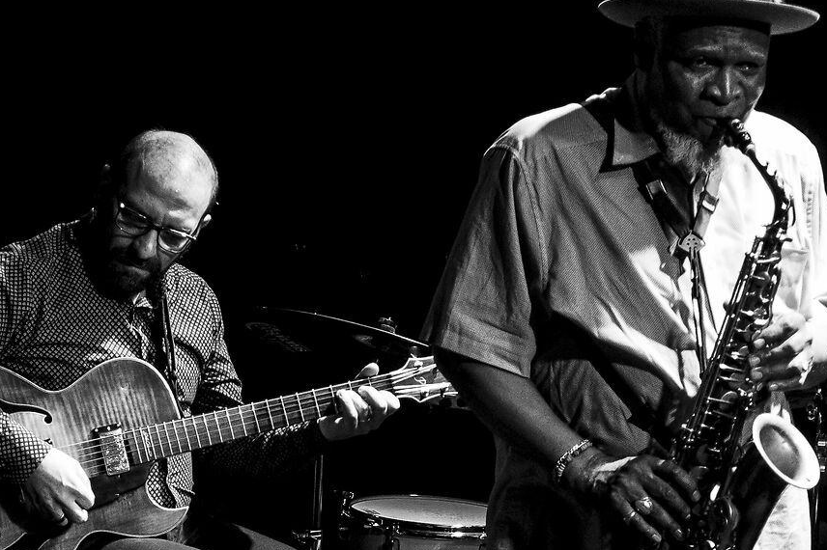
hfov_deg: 17.6
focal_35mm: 115
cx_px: 152
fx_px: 2641
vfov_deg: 11.7
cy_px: 591
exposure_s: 1/125
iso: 3200
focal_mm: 27
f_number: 2.8
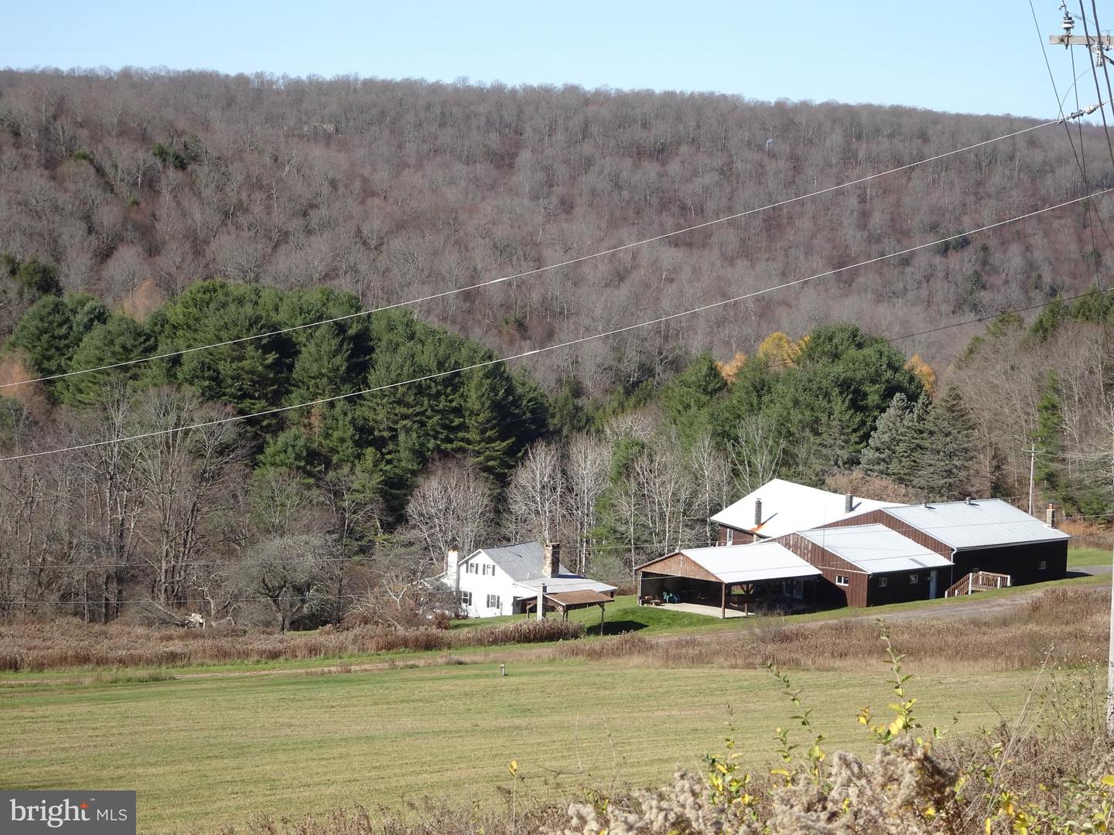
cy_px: 418
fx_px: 3218
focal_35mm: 100
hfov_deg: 19.6
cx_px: 557
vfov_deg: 14.8
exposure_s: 1/250
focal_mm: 17.01
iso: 80
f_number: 5
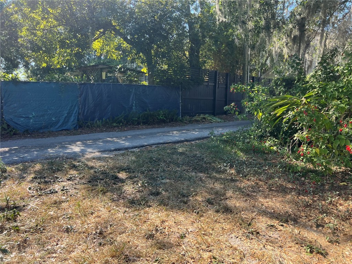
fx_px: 264
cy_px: 132
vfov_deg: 53.1
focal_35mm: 26
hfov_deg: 67.3
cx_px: 176
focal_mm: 5.7
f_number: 1.5
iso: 50
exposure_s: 1/820
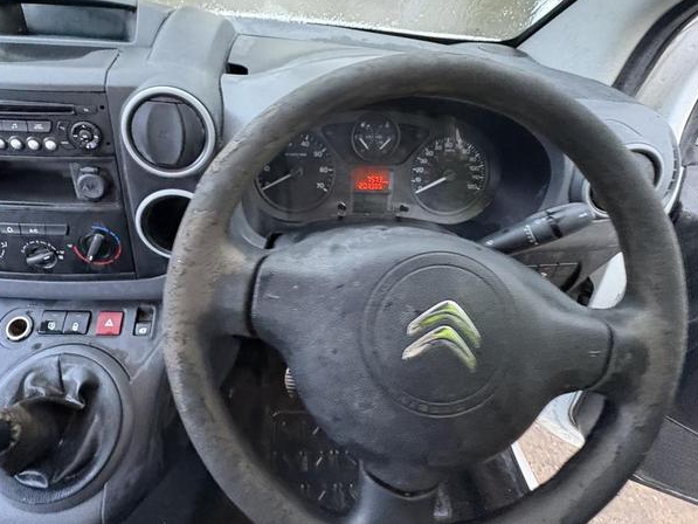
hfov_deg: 78.3
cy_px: 218
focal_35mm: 21
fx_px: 424
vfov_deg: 63.1
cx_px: 289
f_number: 2.2
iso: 800
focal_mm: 2.22
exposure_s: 1/54
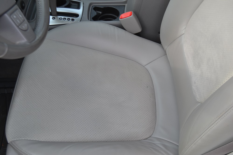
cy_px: 78
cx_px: 116
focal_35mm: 44
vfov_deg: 30.9
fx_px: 282
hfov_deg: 45.0
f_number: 5.6
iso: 250
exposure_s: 1/125
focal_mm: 29
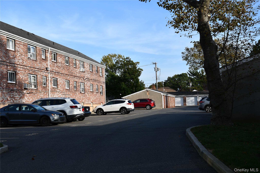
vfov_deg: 26.0
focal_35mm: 52
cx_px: 130
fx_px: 375
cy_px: 86
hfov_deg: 38.2
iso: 125
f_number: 8
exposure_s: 1/250
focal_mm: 35
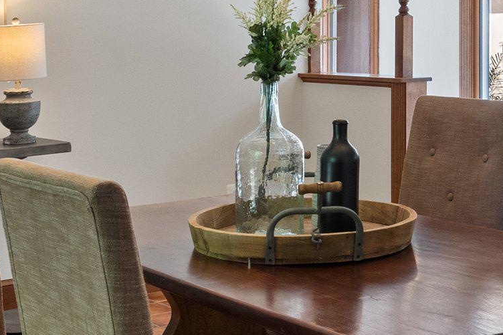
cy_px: 43
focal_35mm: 79
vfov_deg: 17.1
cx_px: 317
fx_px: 1103
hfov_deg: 25.6
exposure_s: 1/3
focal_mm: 19.5
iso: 640
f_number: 8
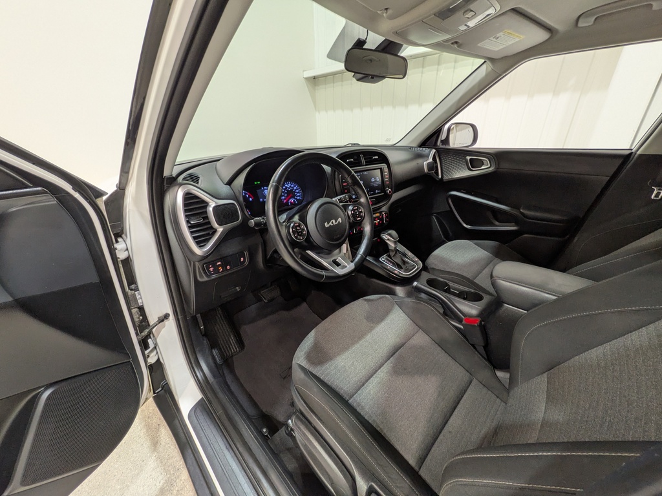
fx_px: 268
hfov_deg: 102.1
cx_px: 331
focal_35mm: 14
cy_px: 248
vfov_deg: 85.7
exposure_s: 1/40
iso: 98
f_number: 2.2
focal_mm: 1.83
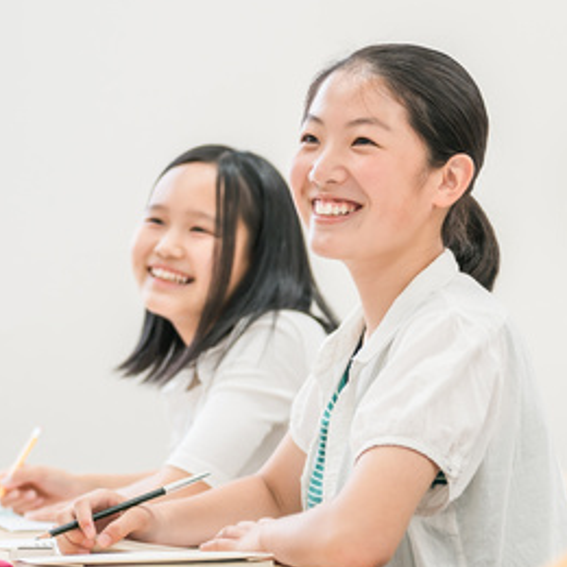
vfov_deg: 11.1
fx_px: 2928
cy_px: 299
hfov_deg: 11.0
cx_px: 484
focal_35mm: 158
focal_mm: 63
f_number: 2.5
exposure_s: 1/250
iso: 160
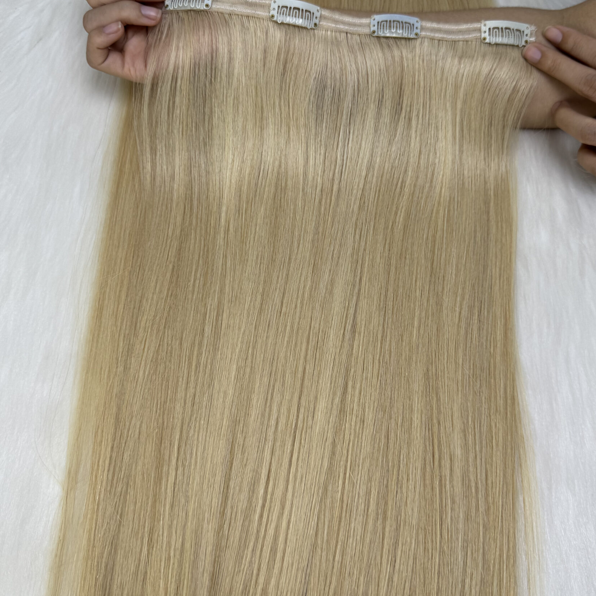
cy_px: 272
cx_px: 312
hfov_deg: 49.7
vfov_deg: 49.7
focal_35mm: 33
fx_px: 643
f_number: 1.78
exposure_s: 1/460
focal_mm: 6.76
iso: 80
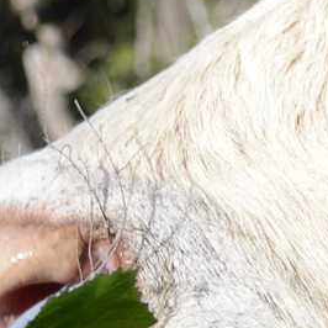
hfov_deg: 5.6
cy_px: 270
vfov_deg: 5.7
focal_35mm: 306
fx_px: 3280
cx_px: 581
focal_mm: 32
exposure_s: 1/250
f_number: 4.8
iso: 100
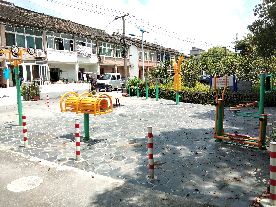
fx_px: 247
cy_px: 104
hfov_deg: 58.4
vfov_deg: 45.4
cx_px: 138
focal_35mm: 31
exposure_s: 1/570
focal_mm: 3.69
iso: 50
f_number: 2.2
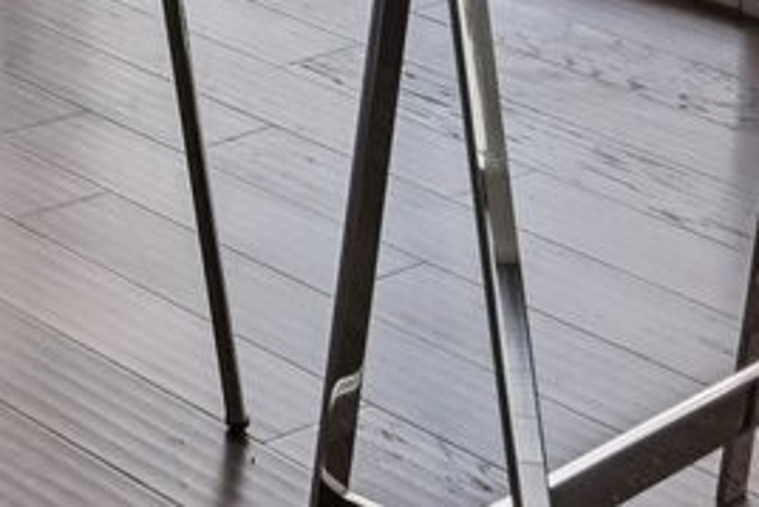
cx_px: -734
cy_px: -1066
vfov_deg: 8.0
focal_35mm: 145
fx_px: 3059
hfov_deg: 12.5
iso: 400
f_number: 8
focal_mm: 19
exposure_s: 1/250
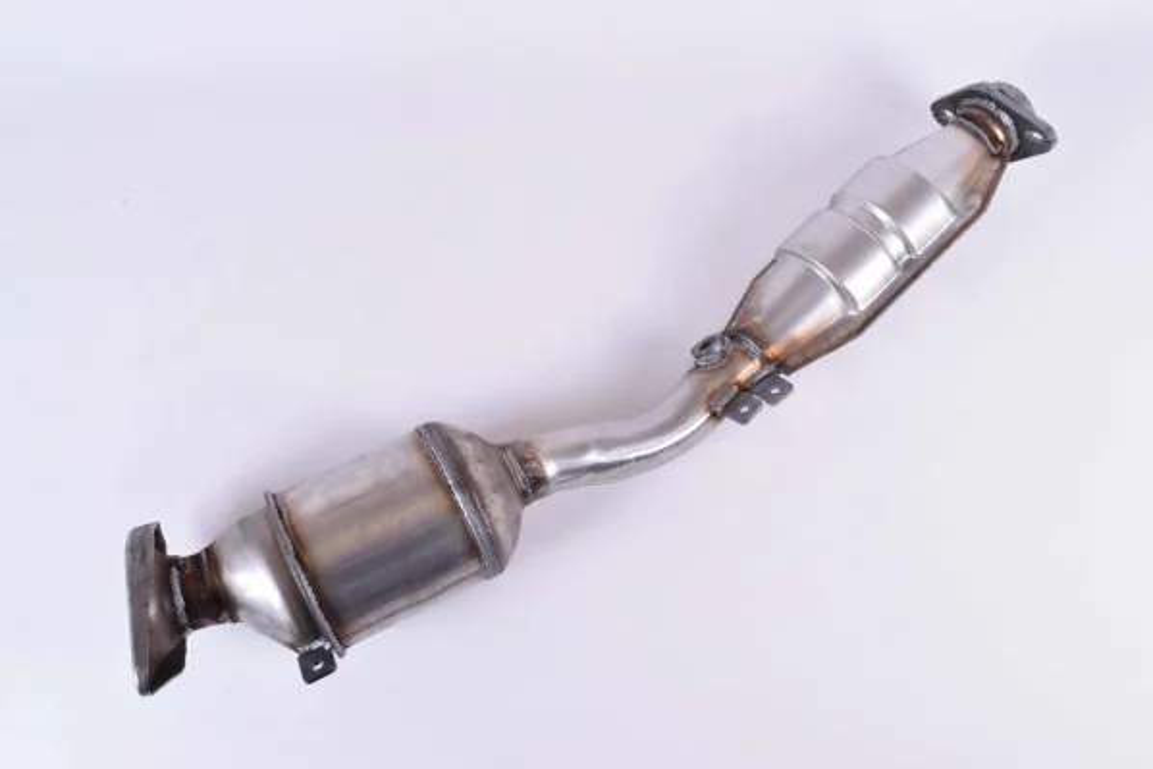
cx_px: 576
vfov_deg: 36.9
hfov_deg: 53.1
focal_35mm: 36
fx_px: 1153
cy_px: 384
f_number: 16
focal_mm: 24
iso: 400
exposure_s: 1/80
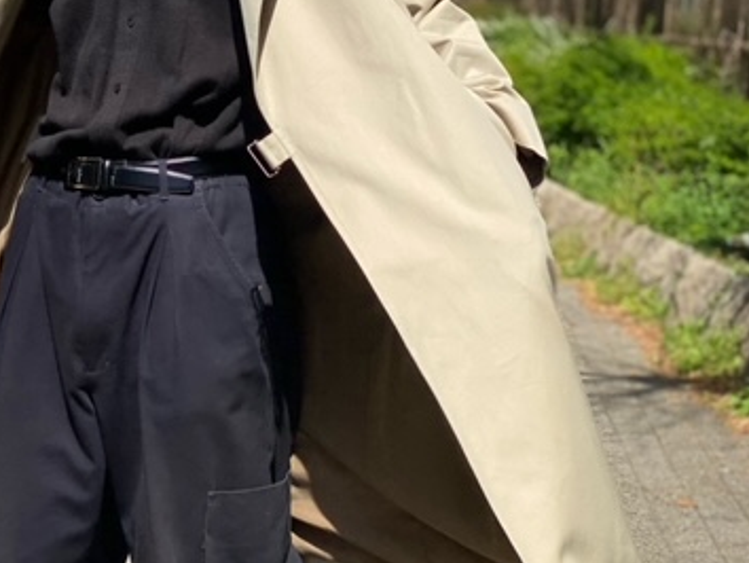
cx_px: 89
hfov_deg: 20.5
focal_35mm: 94
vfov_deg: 15.7
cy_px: 258
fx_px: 2035
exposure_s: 1/1546
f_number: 2
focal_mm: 6
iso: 20
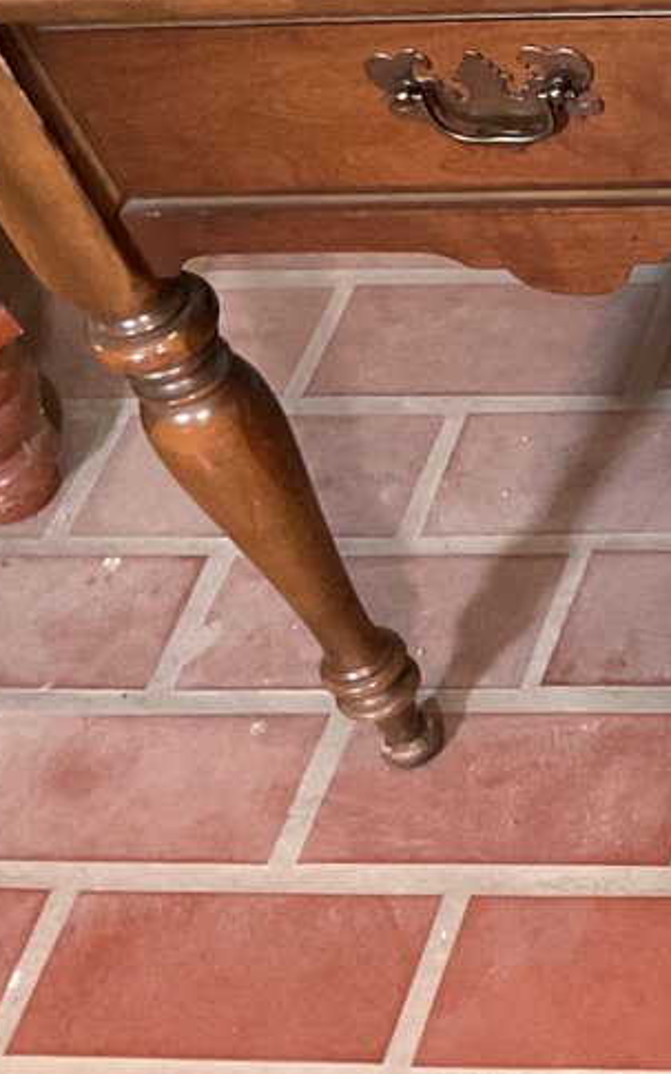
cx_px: 1429
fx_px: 2810
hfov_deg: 11.9
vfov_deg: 21.6
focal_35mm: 96
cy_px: 397
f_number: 1.8
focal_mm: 3
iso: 320
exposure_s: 1/40
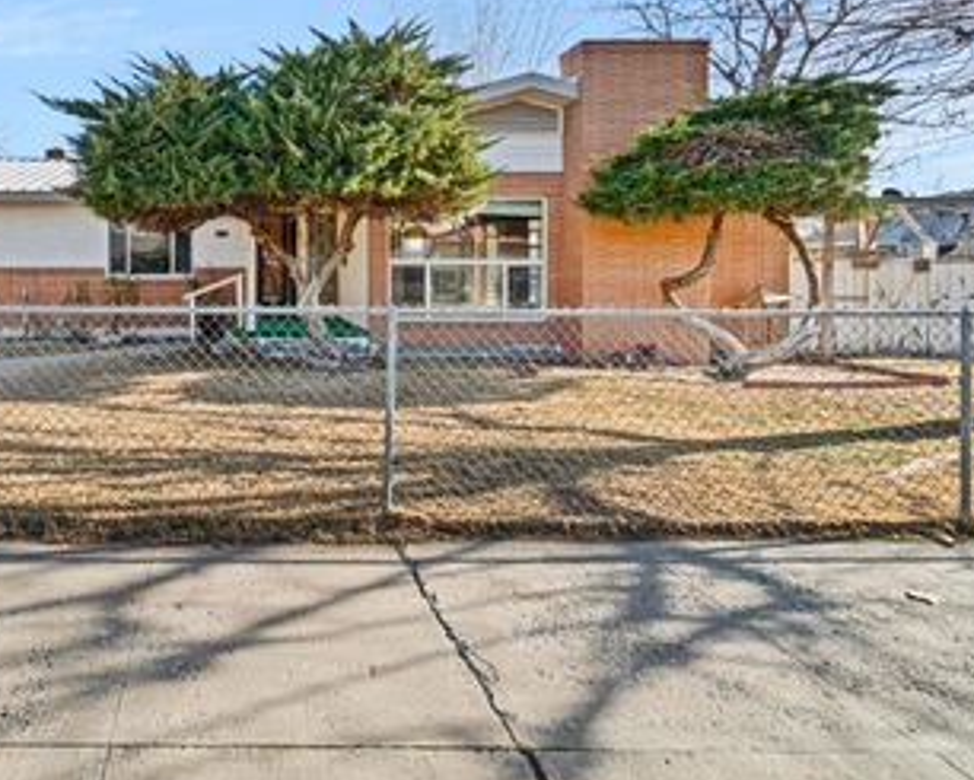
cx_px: 239
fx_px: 663
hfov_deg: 67.7
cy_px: 275
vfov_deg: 59.8
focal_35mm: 23
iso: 100
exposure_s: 1/15
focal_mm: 10
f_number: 8
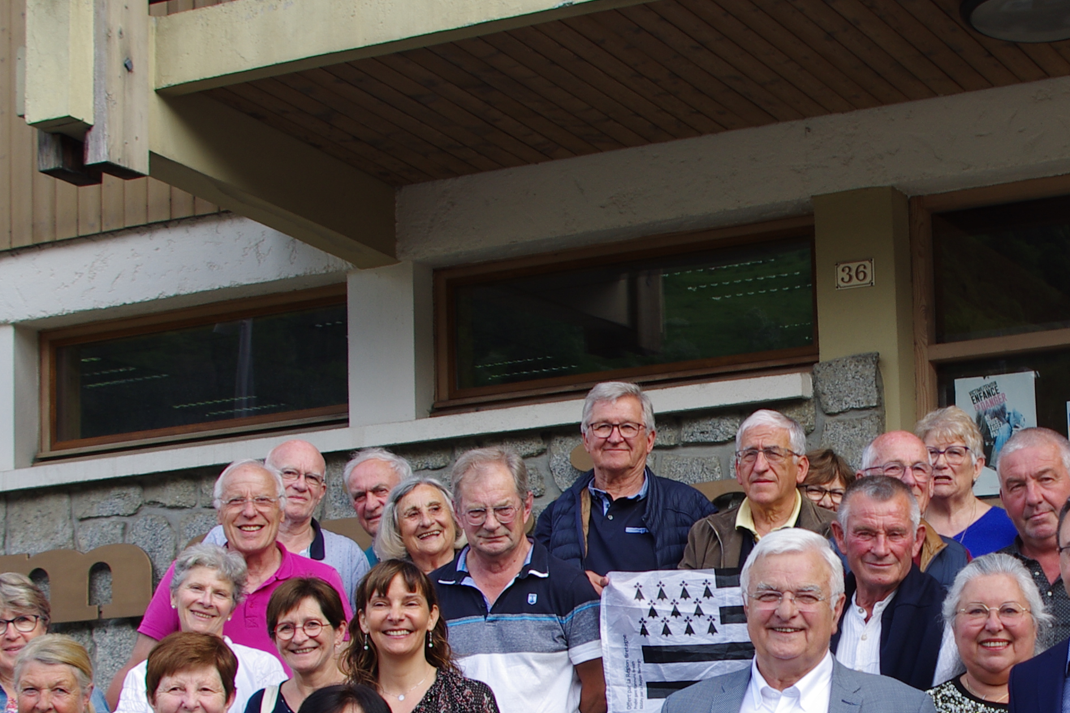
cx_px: 889
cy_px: 689
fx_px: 2318
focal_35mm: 78
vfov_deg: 17.2
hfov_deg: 25.4
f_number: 5.6
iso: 100
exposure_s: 1/125
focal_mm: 20
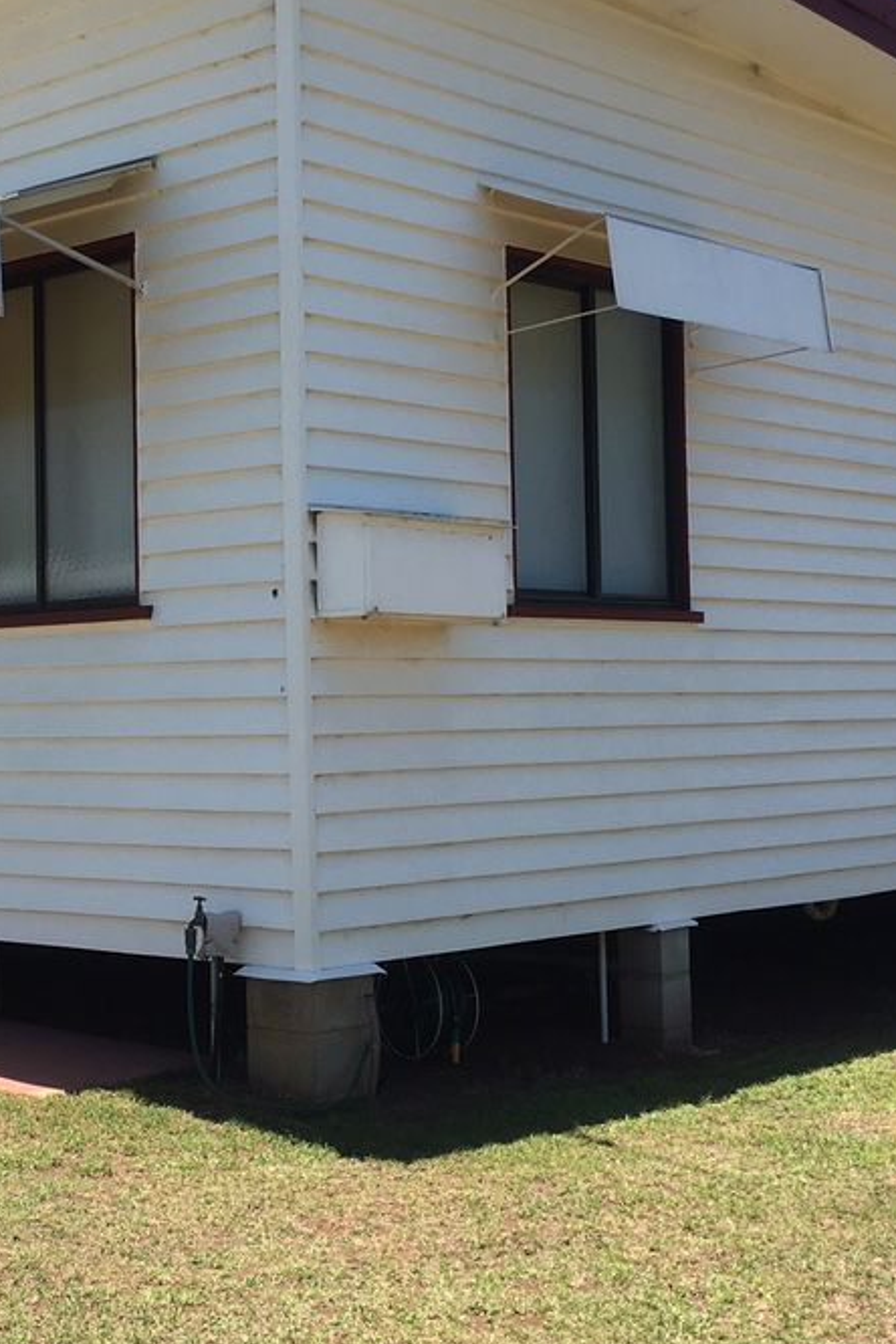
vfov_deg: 34.5
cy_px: 658
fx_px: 2165
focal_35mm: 58
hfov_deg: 23.2
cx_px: 246
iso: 25
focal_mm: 4.15
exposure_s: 1/836
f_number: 2.2
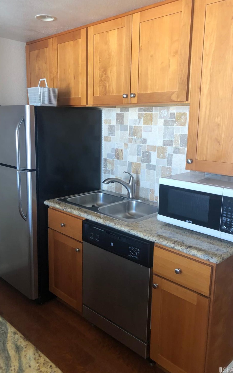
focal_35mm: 30
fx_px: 305
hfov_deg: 41.8
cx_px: 111
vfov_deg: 62.9
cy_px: 185
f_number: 1.8
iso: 32
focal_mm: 3.99
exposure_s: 1/30
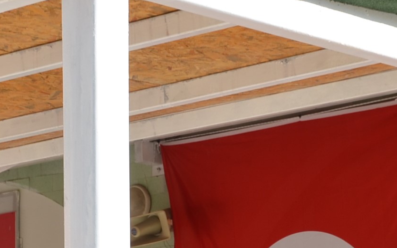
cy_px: 231
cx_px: 299
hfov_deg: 12.9
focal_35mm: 162
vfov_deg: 8.1
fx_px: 1753
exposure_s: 1/250
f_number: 8
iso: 100
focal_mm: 24
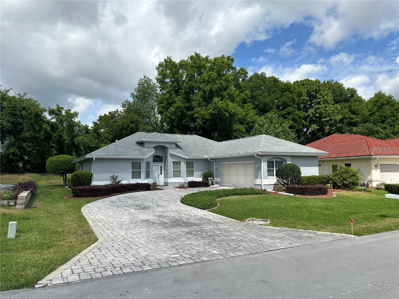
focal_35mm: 24
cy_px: 150
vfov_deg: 56.8
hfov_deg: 71.6
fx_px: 277
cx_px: 200
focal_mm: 6.86
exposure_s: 1/6211
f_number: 1.78
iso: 80
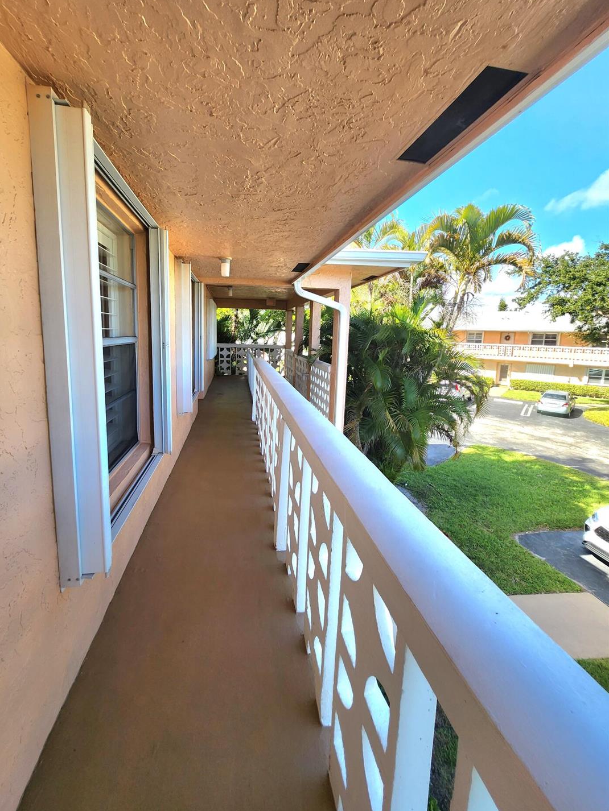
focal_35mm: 14
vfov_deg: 102.0
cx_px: 282
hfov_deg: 85.5
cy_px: 385
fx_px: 328
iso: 32
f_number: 2.2
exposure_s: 1/227
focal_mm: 1.74
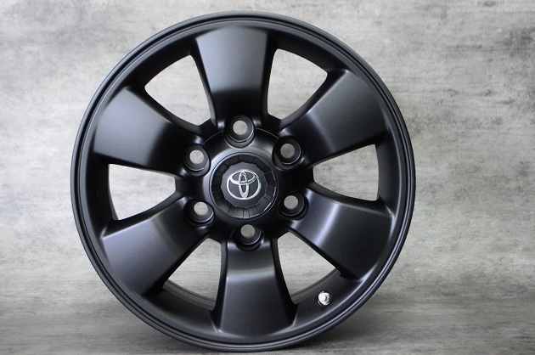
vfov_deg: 19.7
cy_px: 178
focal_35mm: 69
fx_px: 1024
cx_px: 268
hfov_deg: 29.3
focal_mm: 46
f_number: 5.3
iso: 6400
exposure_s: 1/50
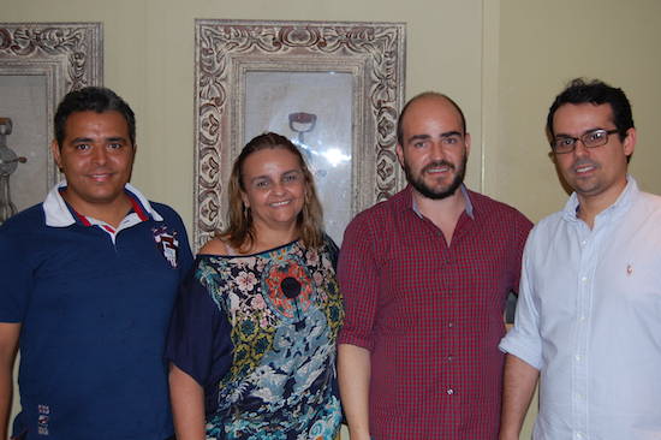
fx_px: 881
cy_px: 220
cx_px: 330
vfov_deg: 28.0
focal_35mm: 48
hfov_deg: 41.1
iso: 400
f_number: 4.5
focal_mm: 32
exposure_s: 1/60
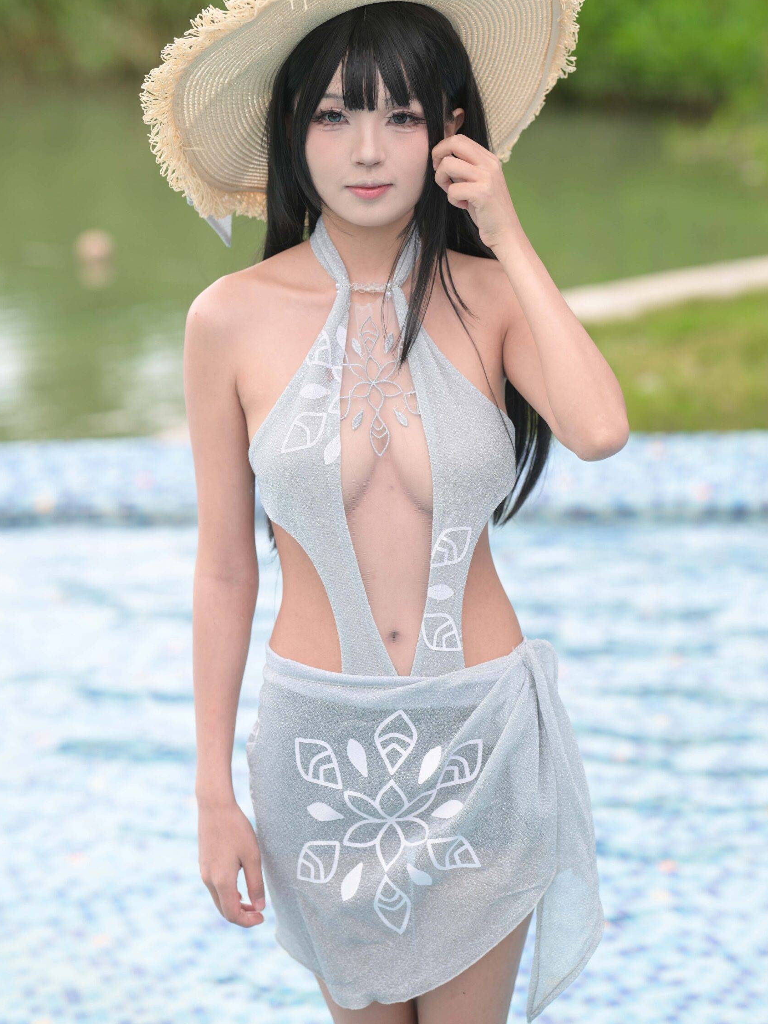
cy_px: 451
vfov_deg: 21.1
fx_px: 2752
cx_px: 384
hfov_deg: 15.9
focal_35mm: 93
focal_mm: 85
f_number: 2.8
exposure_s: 1/200
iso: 160
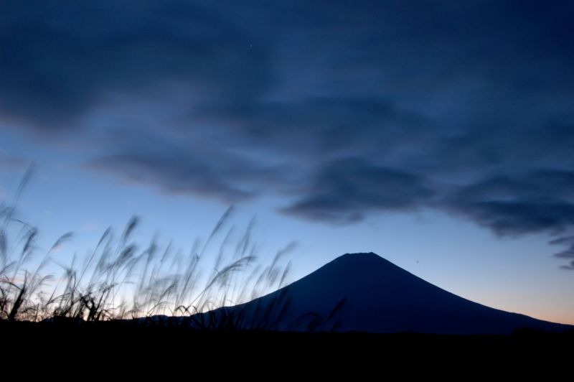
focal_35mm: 32
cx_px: 287
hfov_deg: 59.5
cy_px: 191
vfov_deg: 41.6
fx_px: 502
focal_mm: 21
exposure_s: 25
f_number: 22
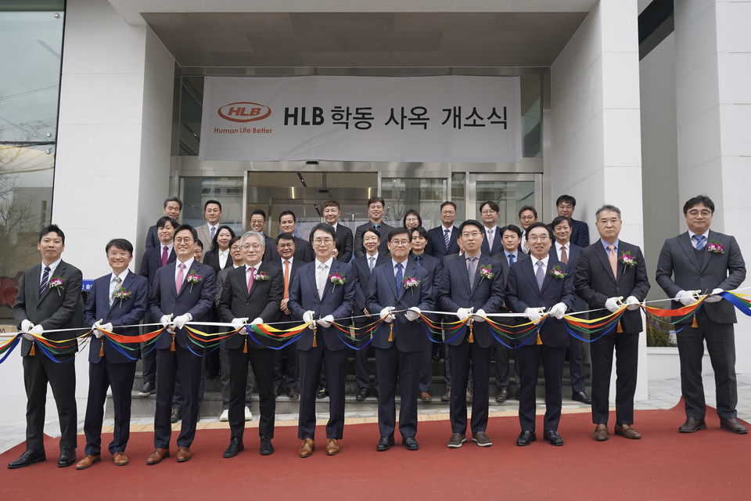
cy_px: 250
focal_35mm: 30
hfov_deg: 61.9
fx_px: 626
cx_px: 376
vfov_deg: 43.6
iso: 500
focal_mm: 30
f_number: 4
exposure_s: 1/160
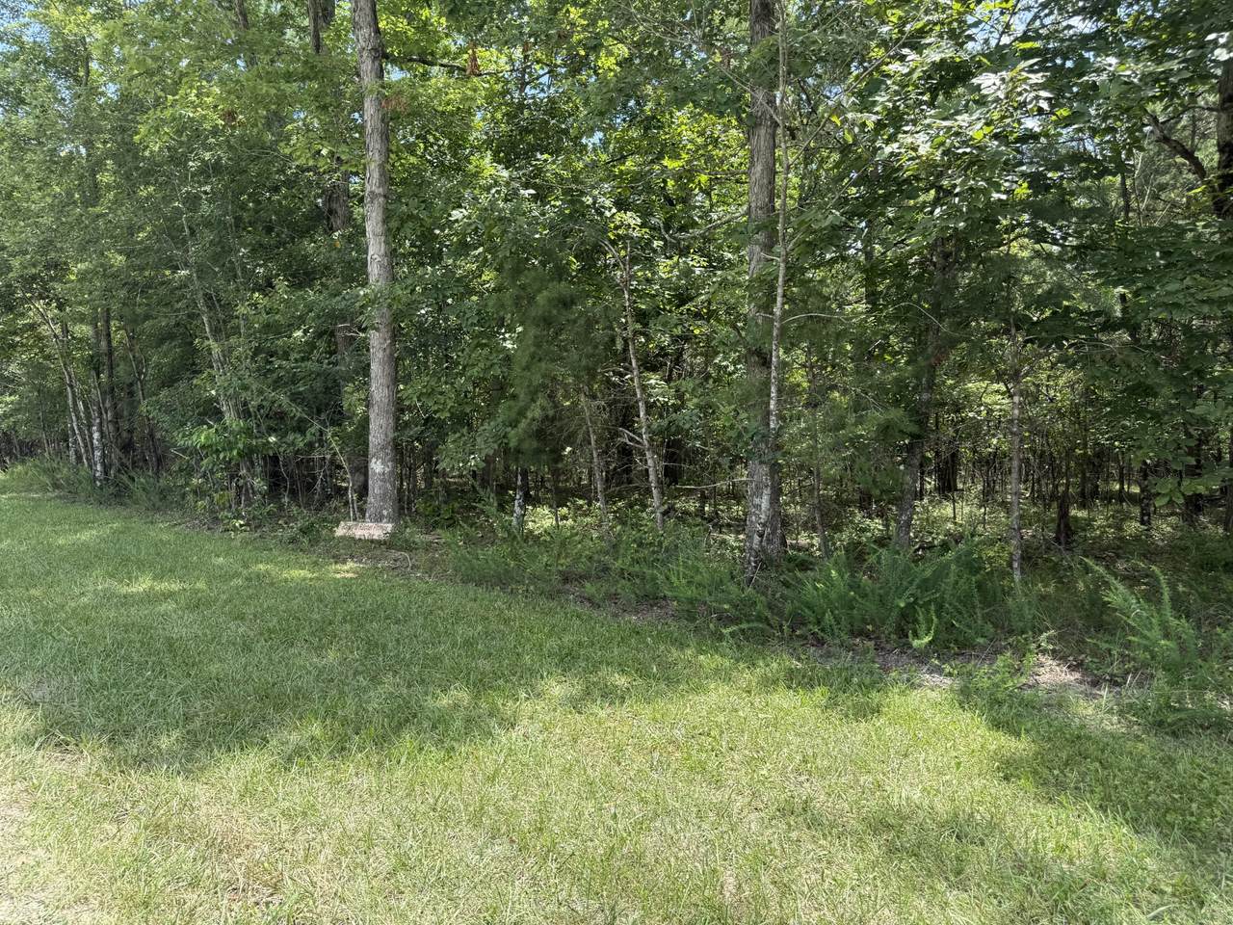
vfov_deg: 56.8
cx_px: 616
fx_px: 855
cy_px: 462
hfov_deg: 71.6
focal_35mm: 24
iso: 80
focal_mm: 6.76
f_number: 1.78
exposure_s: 1/931
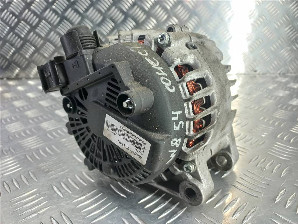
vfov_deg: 54.9
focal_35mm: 25
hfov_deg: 69.4
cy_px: 112
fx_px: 215
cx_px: 149
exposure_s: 1/50
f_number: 1.8
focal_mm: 4.6
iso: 125
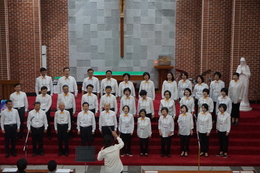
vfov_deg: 22.6
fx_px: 433
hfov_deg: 33.4
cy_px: 86
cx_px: 130
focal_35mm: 60
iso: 3200
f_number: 5.6
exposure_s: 1/125
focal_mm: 40
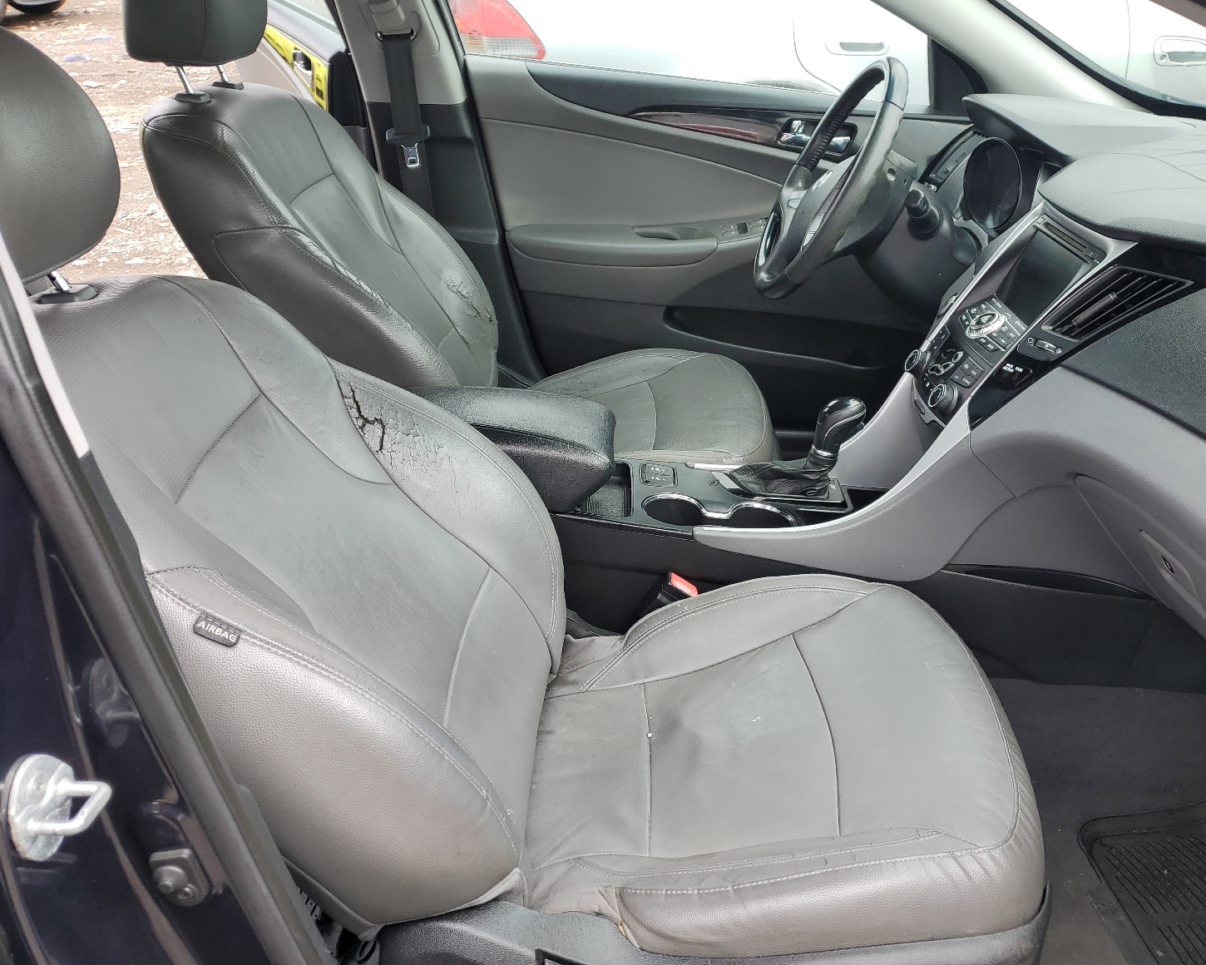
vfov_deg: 51.5
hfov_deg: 62.1
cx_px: 660
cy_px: 498
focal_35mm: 28
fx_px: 999
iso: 50
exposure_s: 1/357
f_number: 1.5
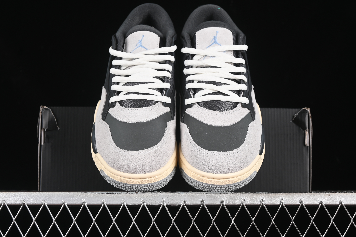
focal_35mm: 75
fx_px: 742
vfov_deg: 18.2
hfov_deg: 27.0
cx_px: 178
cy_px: 118
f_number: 7.1
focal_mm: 50
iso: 160
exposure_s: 1/60
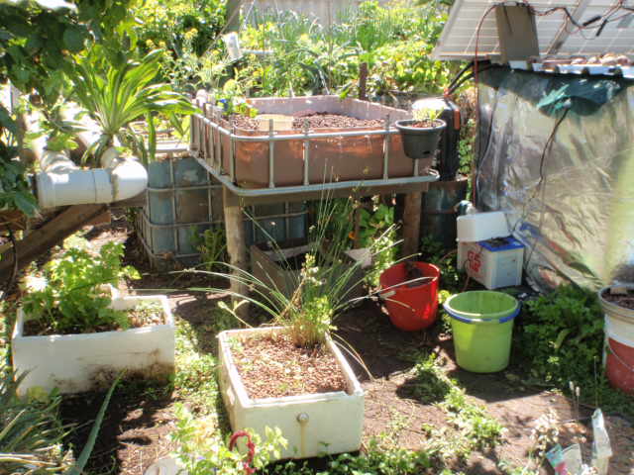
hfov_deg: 51.4
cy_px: 238
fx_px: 659
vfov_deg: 39.7
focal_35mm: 36
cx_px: 317
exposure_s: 1/80
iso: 64
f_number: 5
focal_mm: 6.53
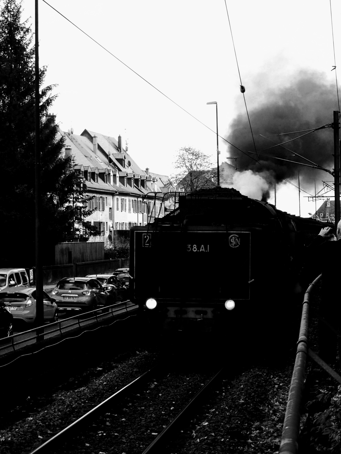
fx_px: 1116
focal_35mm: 85
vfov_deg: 23.0
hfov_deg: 17.4
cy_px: 227
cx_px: 170
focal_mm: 15.41
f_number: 4.5
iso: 100
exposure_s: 1/160
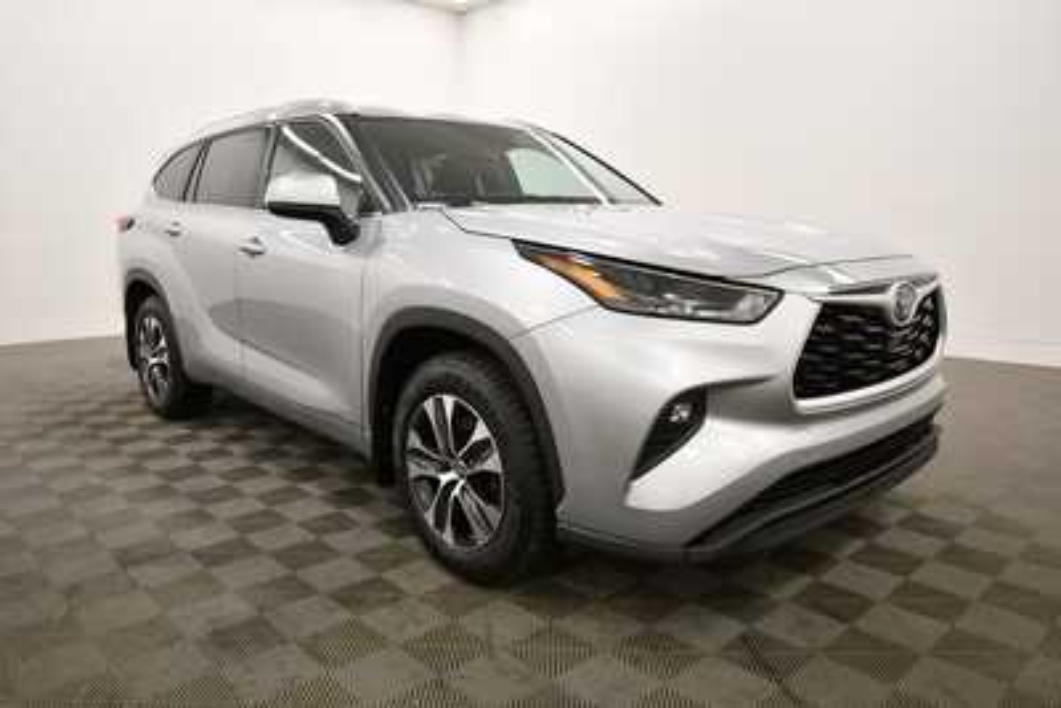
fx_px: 737
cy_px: 354
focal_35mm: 25
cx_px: 530
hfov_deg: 71.5
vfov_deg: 51.3
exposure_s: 1/160
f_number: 5.3
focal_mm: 17
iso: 800
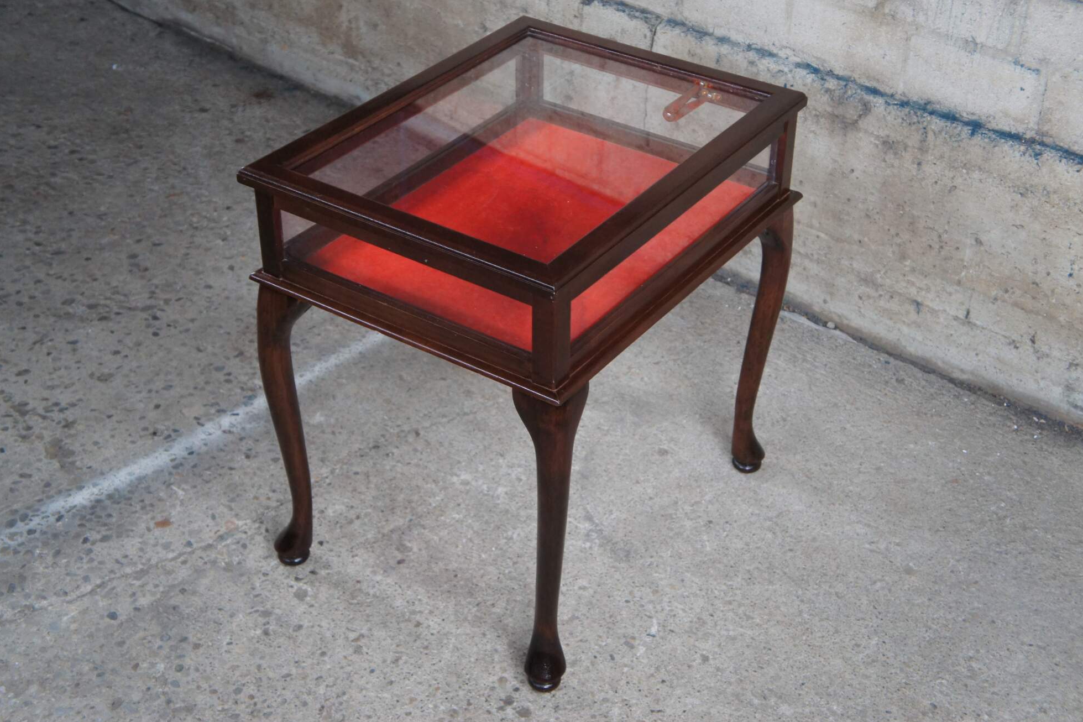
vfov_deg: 26.0
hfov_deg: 38.2
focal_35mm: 52
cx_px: 532
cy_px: 357
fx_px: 1564
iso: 1600
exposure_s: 1/80
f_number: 4.5
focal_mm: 34
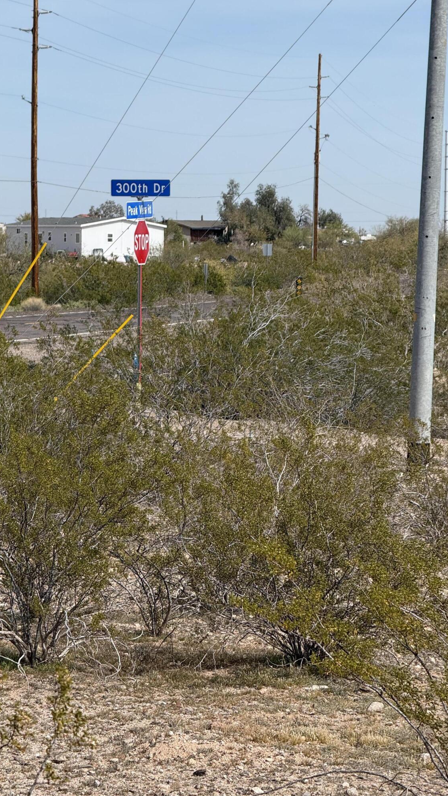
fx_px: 2766
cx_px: 161
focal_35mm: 131
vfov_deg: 16.4
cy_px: 398
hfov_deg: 9.3
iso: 50
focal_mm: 15.66
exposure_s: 1/2212
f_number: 2.8
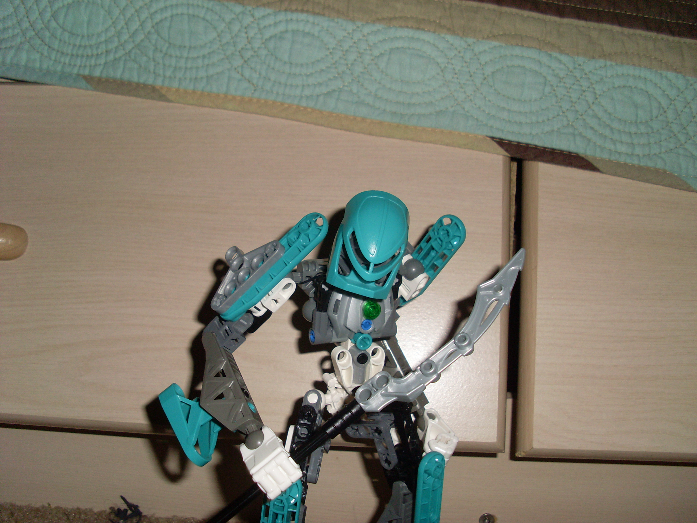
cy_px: 262
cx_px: 348
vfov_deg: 37.7
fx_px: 765
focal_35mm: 38
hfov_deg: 49.0
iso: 100
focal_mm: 6.3
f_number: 7.7
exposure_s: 1/45
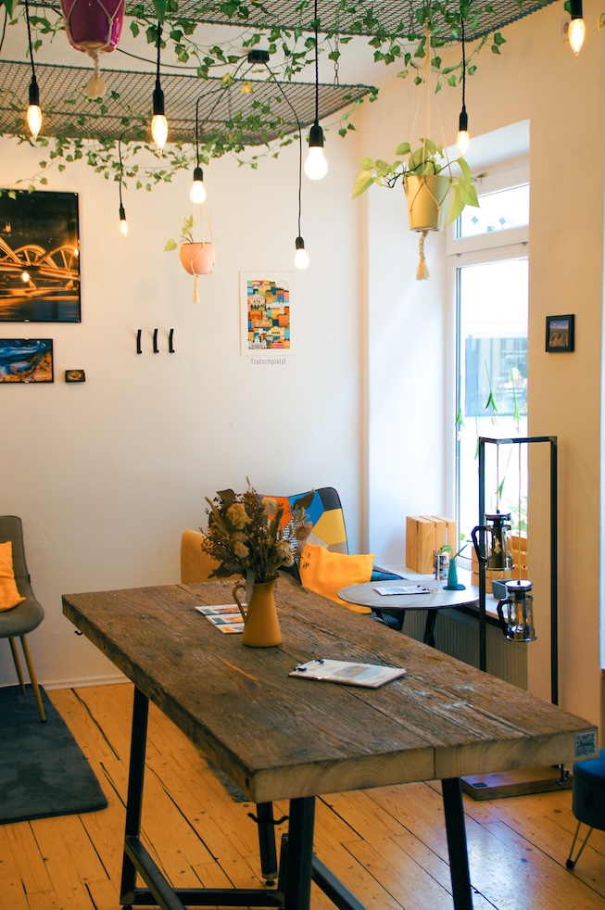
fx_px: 1326
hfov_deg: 25.7
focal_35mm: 52
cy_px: 455
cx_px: 302
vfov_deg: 37.9
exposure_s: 1/60
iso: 100
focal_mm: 35
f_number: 4.5
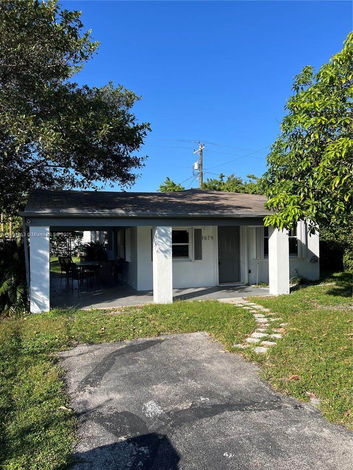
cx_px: 176
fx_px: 354
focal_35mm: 26
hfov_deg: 53.1
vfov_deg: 67.3
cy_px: 235
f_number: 1.5
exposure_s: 1/2695
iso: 50
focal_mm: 5.7
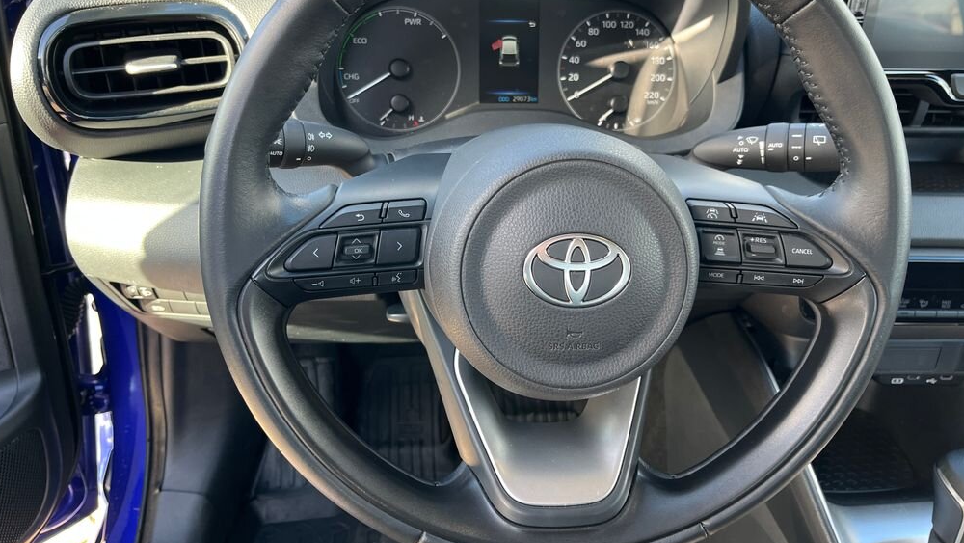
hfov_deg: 66.1
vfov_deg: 40.0
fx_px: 741
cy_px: 210
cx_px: 481
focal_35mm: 29
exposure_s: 1/121
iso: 125
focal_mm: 5.1
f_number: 1.6
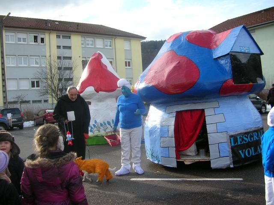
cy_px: 102
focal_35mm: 35
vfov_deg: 40.7
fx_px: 277
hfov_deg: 52.6
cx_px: 137
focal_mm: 5.8
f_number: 2.8
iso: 50
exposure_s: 1/454
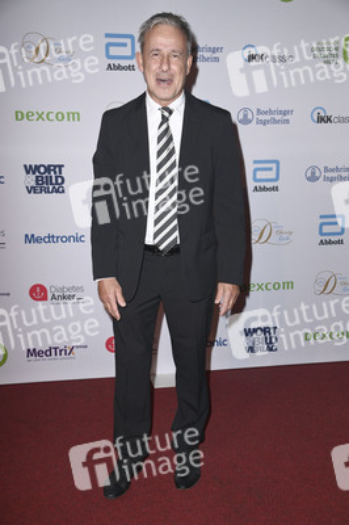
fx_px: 699
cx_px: 174
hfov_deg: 28.0
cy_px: 262
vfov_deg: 41.1
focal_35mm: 48
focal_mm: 48
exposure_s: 1/200
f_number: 5.6
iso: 640
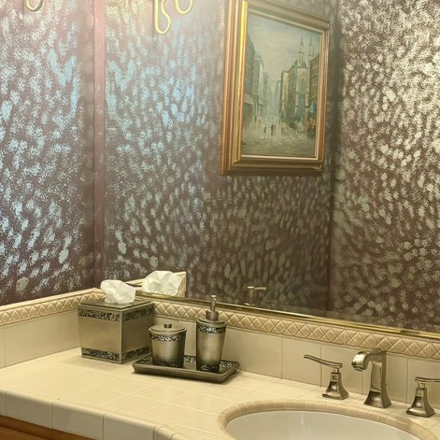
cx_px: 137
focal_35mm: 50
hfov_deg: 33.6
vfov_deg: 34.0
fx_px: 719
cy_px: 228
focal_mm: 5.96
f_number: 1.6
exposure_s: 1/60
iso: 160
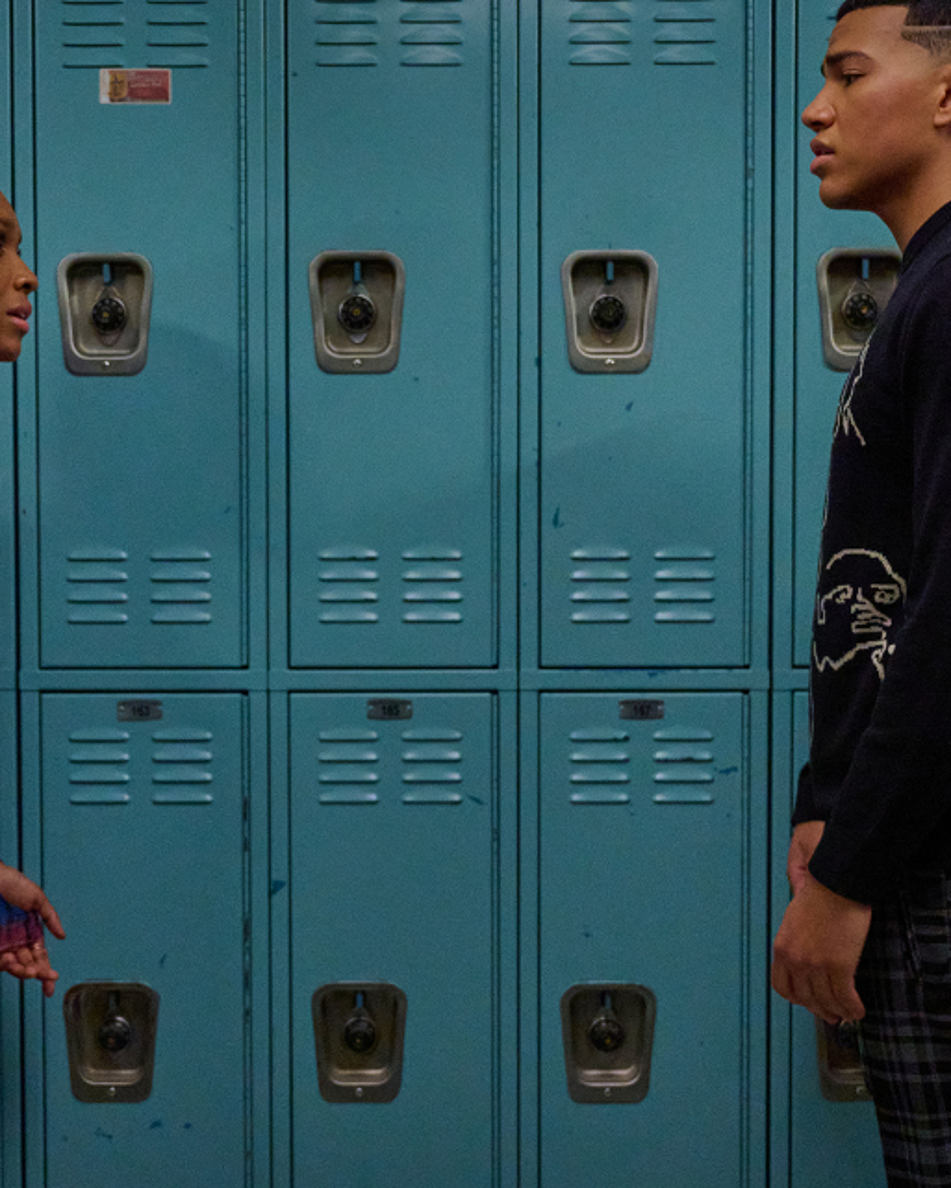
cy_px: 600
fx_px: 2071
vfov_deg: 32.0
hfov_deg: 25.9
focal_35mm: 59
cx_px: 434
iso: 6400
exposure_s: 1/125
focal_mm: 33.5
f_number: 2.8
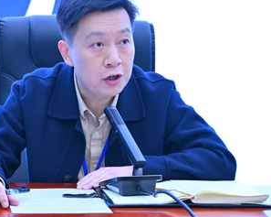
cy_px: 65
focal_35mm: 113
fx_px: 905
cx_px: 79
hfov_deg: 17.0
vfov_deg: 13.6
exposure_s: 1/60
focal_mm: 65
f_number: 6
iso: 2200
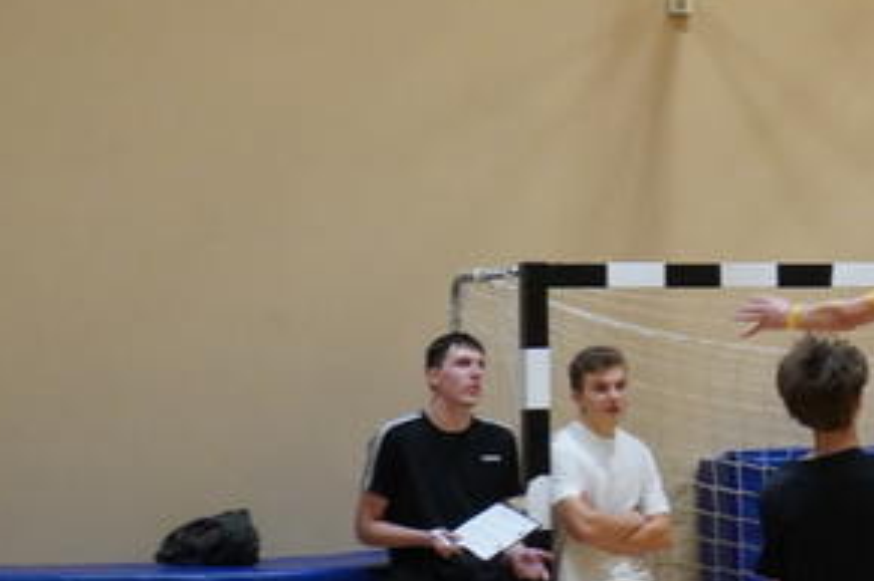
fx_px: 4974
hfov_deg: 9.9
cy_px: 307
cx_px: 1062
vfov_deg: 6.7
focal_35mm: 205
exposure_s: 1/160
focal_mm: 48
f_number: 4.5
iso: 2500
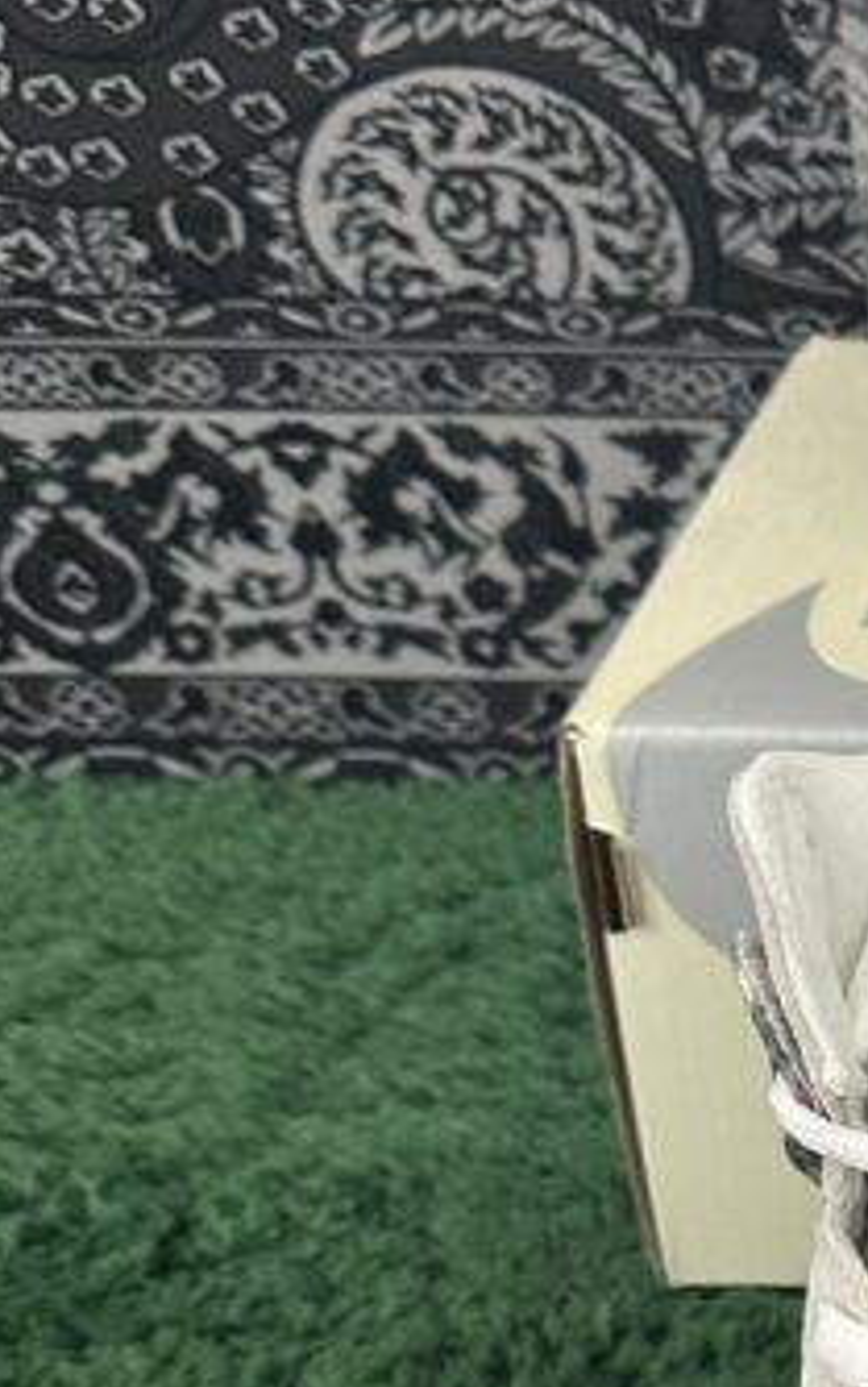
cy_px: 1242
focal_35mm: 78
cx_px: 1570
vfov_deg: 25.7
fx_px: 2950
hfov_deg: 14.6
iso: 160
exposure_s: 1/50
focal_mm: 6.86
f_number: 1.78
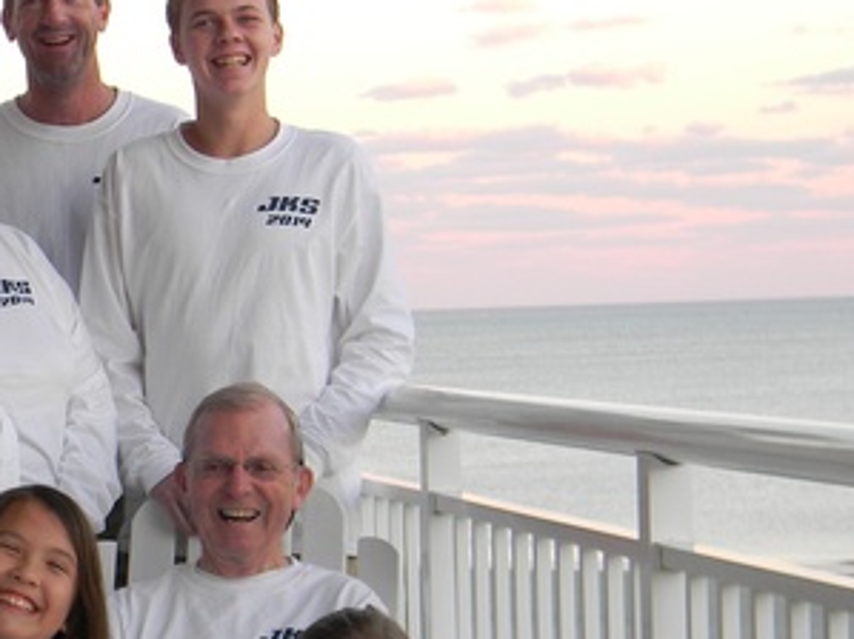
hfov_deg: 14.2
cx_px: -120
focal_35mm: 135
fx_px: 3329
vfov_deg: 10.9
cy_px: 525
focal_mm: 10.1
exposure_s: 1/30
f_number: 4.1
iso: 87
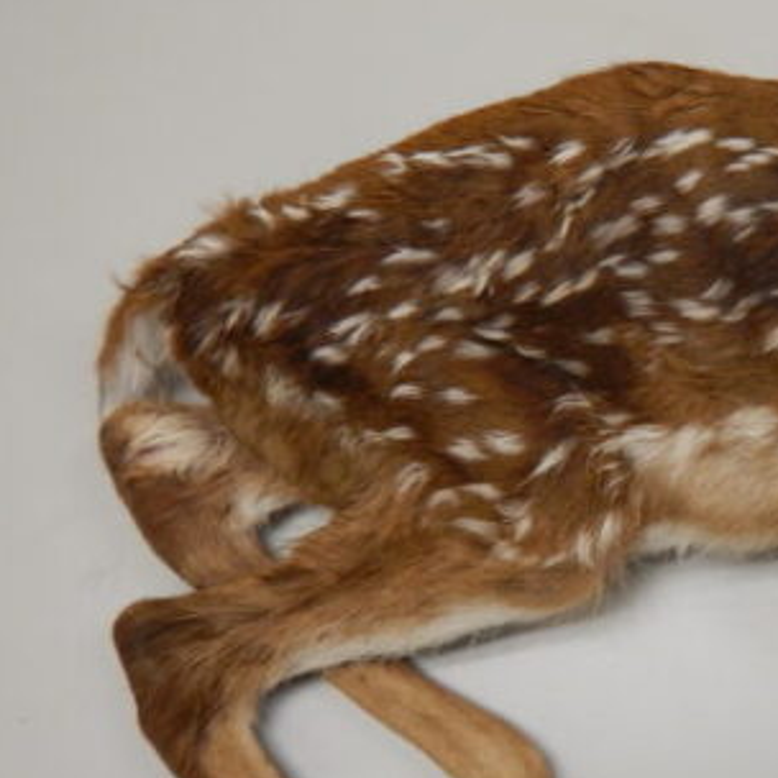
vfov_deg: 29.3
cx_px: 832
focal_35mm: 58
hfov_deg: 27.3
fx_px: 1475
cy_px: 525
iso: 125
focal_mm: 4.7
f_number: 2.8
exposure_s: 1/40
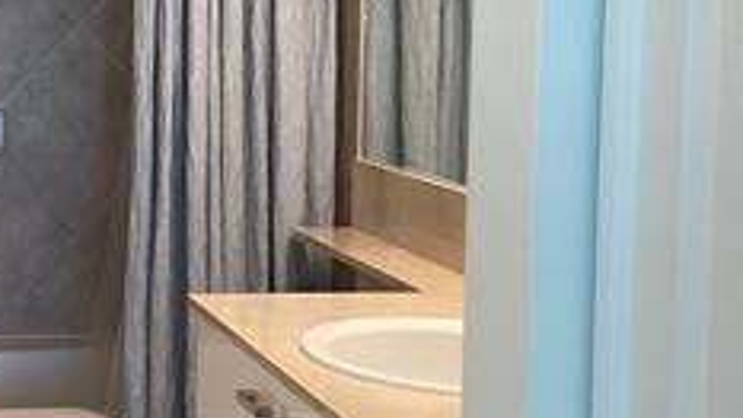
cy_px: 134
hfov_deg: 23.7
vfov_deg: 13.9
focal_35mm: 87
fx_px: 1714
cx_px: 57
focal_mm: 3.3
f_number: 2.4
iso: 125
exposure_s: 1/60
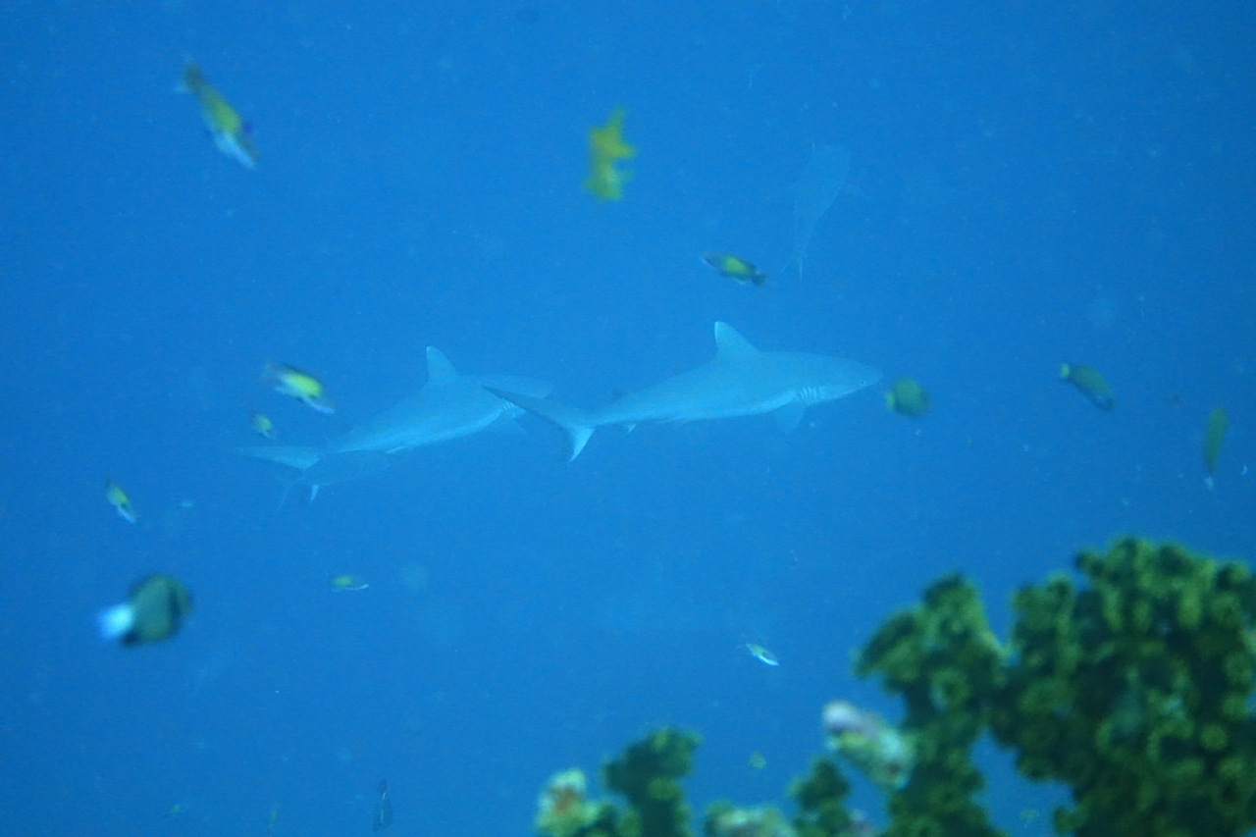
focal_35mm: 70
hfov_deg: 28.8
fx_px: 2442
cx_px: 628
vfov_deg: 19.5
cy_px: 418
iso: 1600
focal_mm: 25.7
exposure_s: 1/80
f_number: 2.8
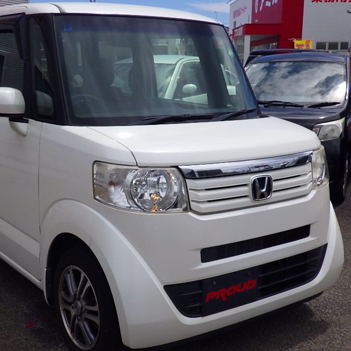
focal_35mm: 47
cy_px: 183
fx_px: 539
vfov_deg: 36.1
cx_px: 122
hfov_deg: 35.8
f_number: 4.6
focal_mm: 6.1
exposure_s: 1/3200
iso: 250
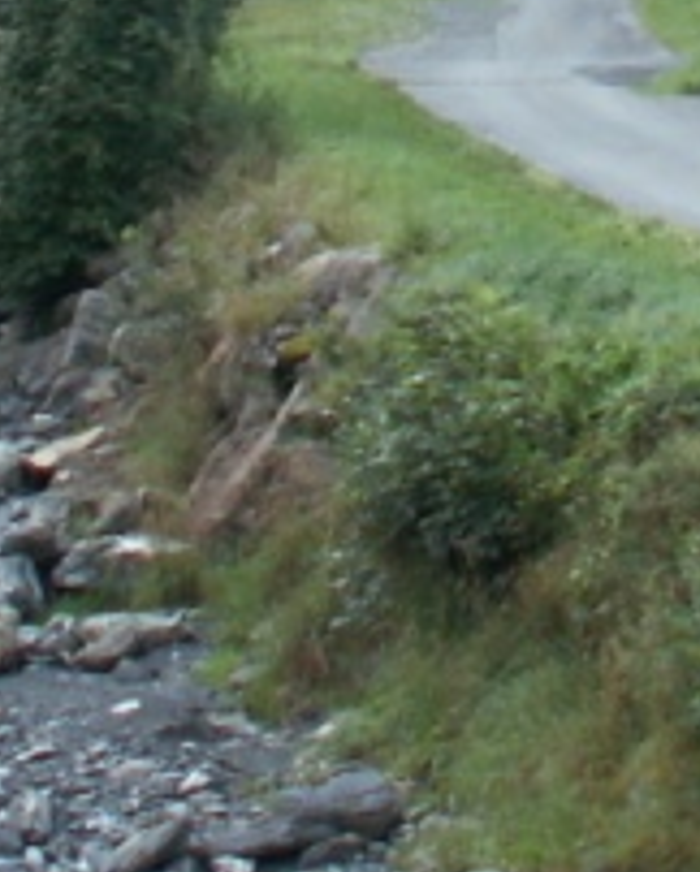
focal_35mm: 173
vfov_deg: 10.7
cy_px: -466
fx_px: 4473
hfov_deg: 8.9
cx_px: 726
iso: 50
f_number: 3.2
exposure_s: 1/50
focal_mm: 5.86
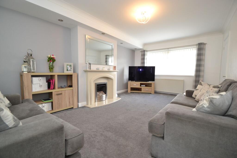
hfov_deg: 100.4
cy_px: 79
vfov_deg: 77.3
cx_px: 118
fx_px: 99
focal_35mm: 15
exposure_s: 1/60
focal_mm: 10
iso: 450
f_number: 3.5
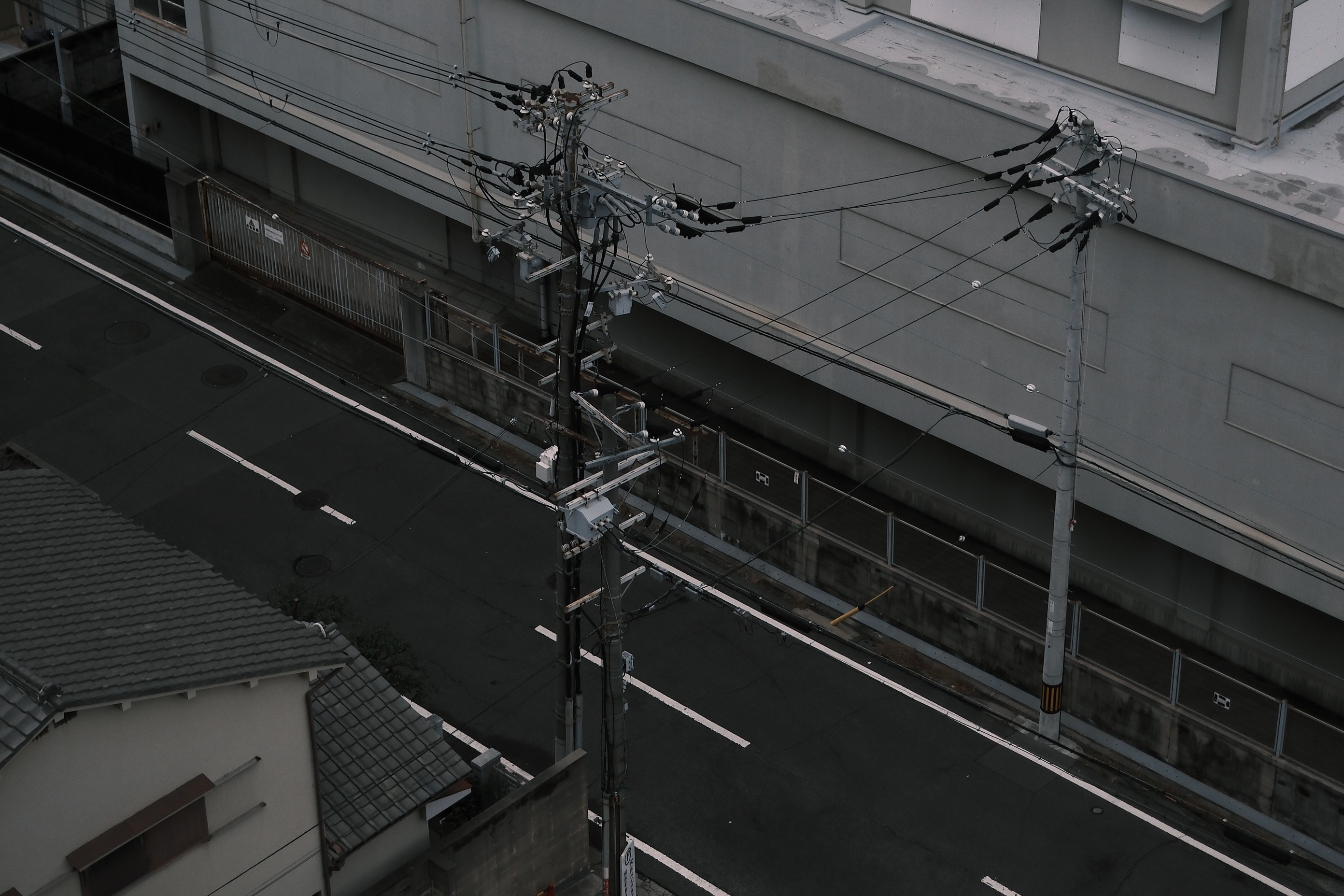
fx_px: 2576
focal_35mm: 69
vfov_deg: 19.7
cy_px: 356
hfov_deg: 29.2
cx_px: 693
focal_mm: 33
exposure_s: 1/8000
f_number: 1.4
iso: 500
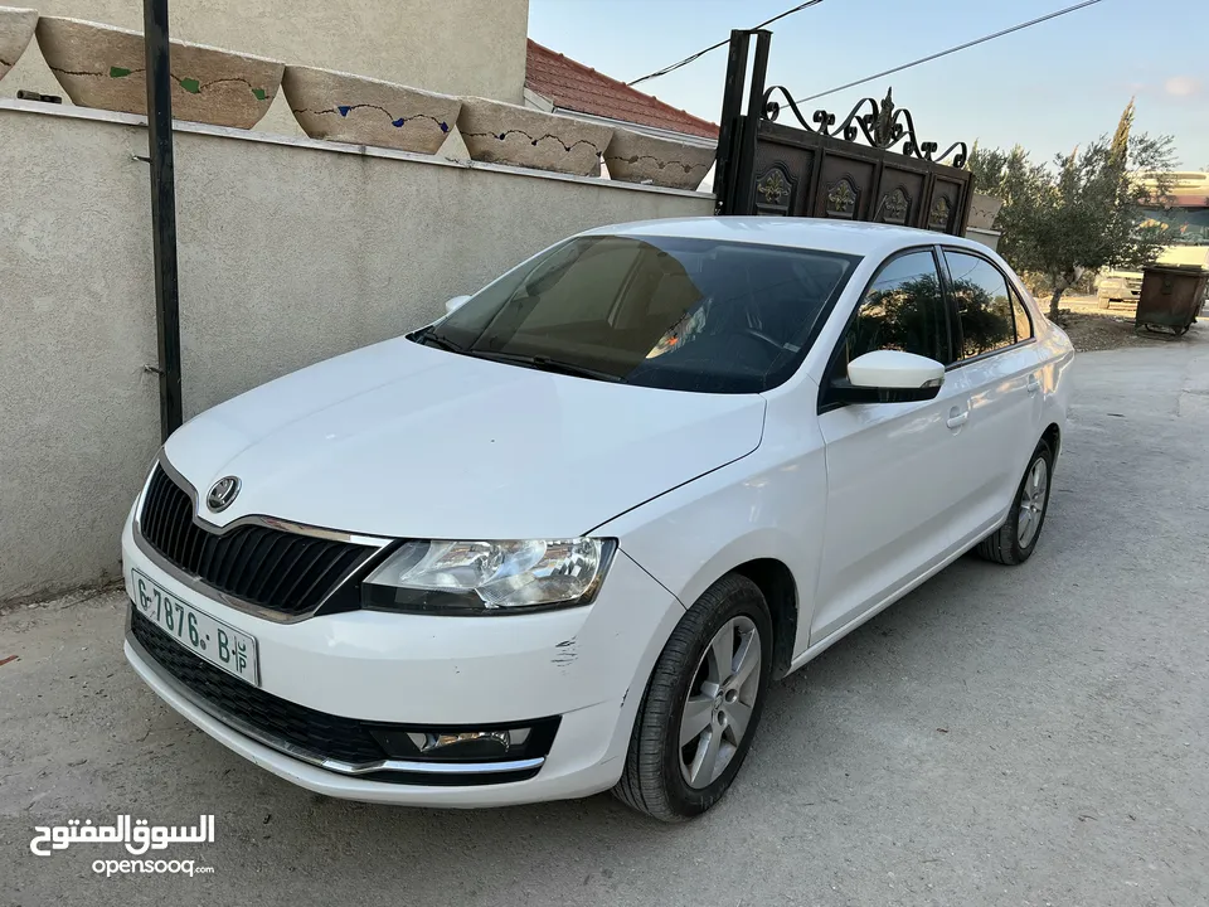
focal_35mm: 26
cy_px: 454
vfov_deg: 53.1
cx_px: 604
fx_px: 908
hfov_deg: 67.3
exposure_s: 1/646
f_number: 1.5
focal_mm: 5.7
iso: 50
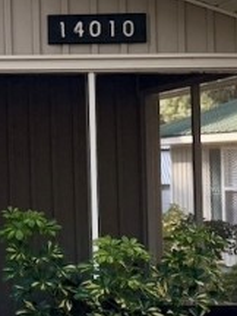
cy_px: 114
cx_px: -240
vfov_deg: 17.2
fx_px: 1041
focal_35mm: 114
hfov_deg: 11.6
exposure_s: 1/955
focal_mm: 6.76
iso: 100
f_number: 1.78
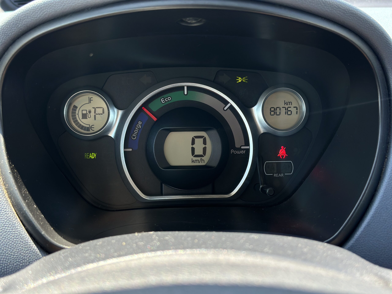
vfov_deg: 30.3
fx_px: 544
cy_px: 147
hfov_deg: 39.7
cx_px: 196
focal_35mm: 48
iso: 80
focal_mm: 6.86
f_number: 1.78
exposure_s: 1/260
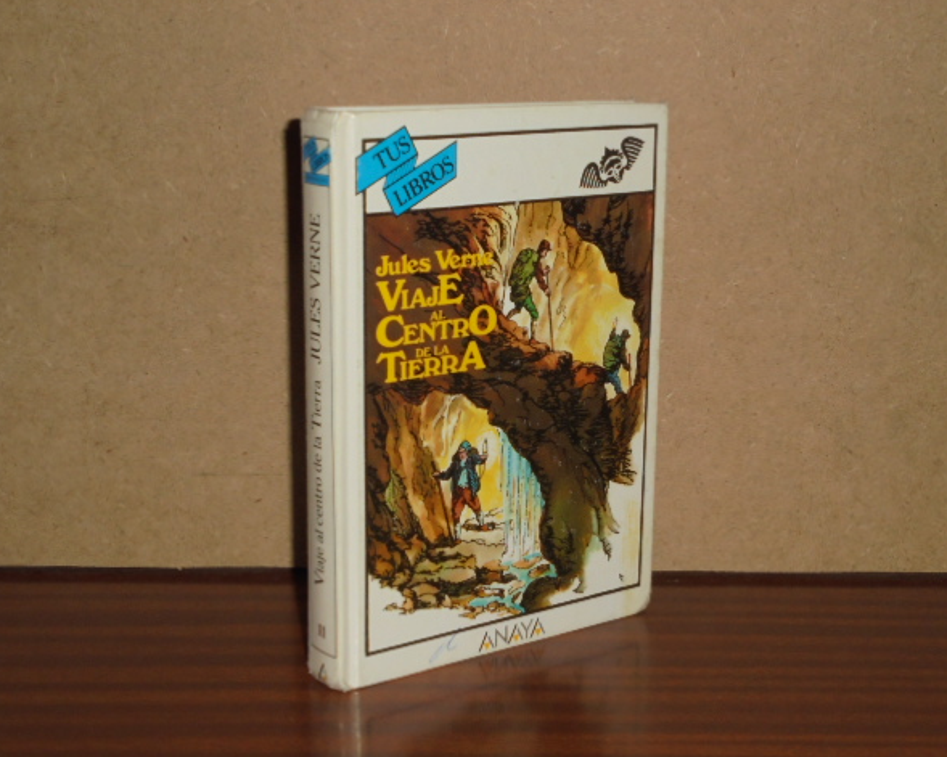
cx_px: 506
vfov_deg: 29.1
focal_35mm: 52
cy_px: 376
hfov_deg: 36.0
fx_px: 1457
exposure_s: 1/60
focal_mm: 8.9
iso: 200
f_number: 4.8
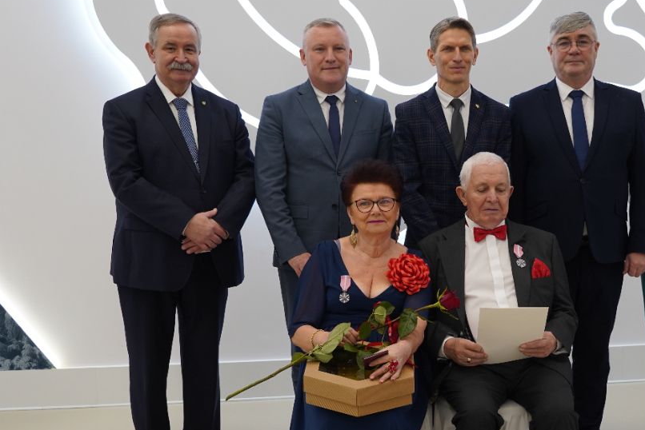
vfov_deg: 26.8
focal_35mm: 50
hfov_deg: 39.1
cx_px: 430
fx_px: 896
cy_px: 296
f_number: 4
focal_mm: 31
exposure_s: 1/125
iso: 1250
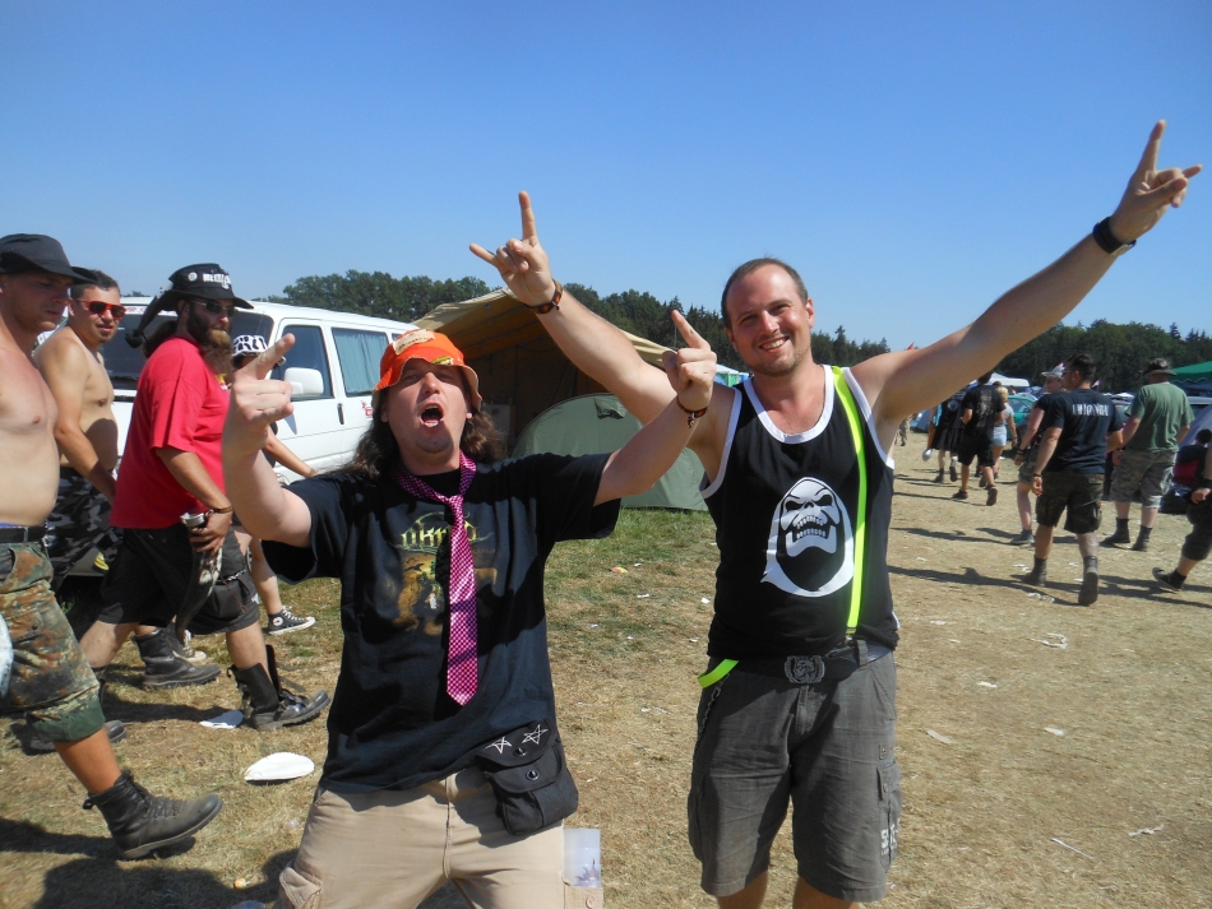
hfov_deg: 69.4
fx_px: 876
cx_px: 606
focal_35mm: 25
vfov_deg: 54.9
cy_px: 454
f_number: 3.2
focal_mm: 4.5
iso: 80
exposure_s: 1/1250
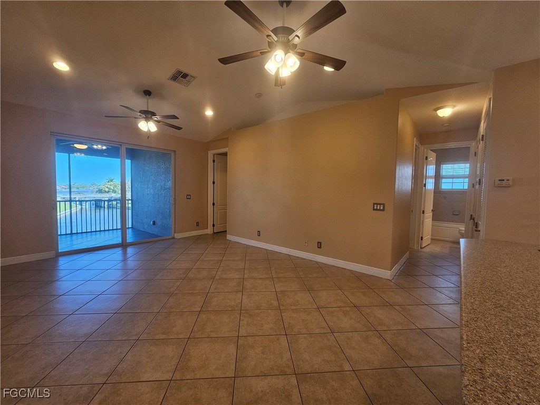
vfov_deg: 89.9
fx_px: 203
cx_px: 270
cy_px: 202
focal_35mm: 13
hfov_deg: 106.2
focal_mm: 2.2
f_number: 2.2
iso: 80
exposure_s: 1/120
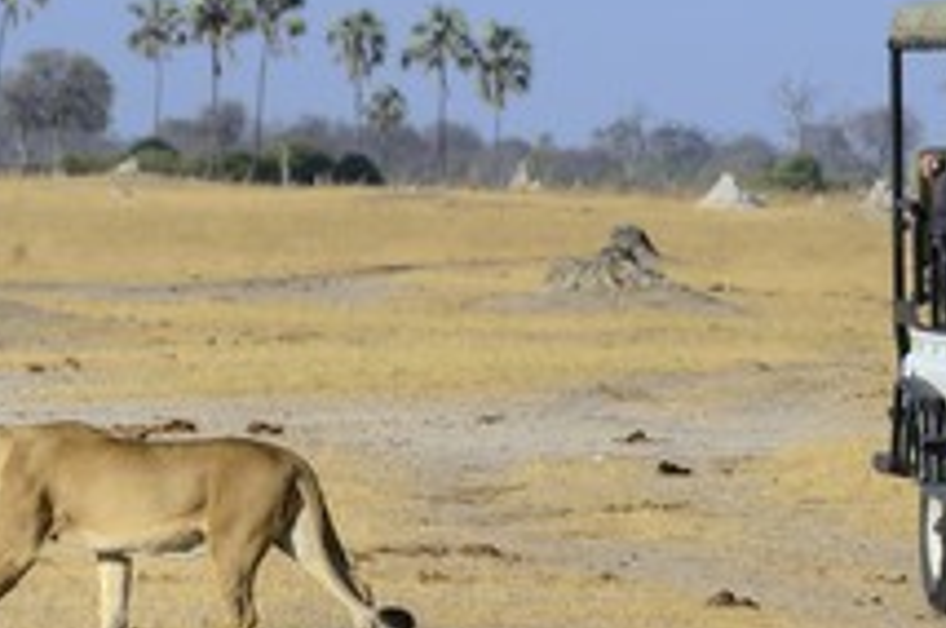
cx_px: 610
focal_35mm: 354
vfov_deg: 3.9
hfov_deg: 5.8
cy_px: 345
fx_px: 9288
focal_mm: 180
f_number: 11
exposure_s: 1/640
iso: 400
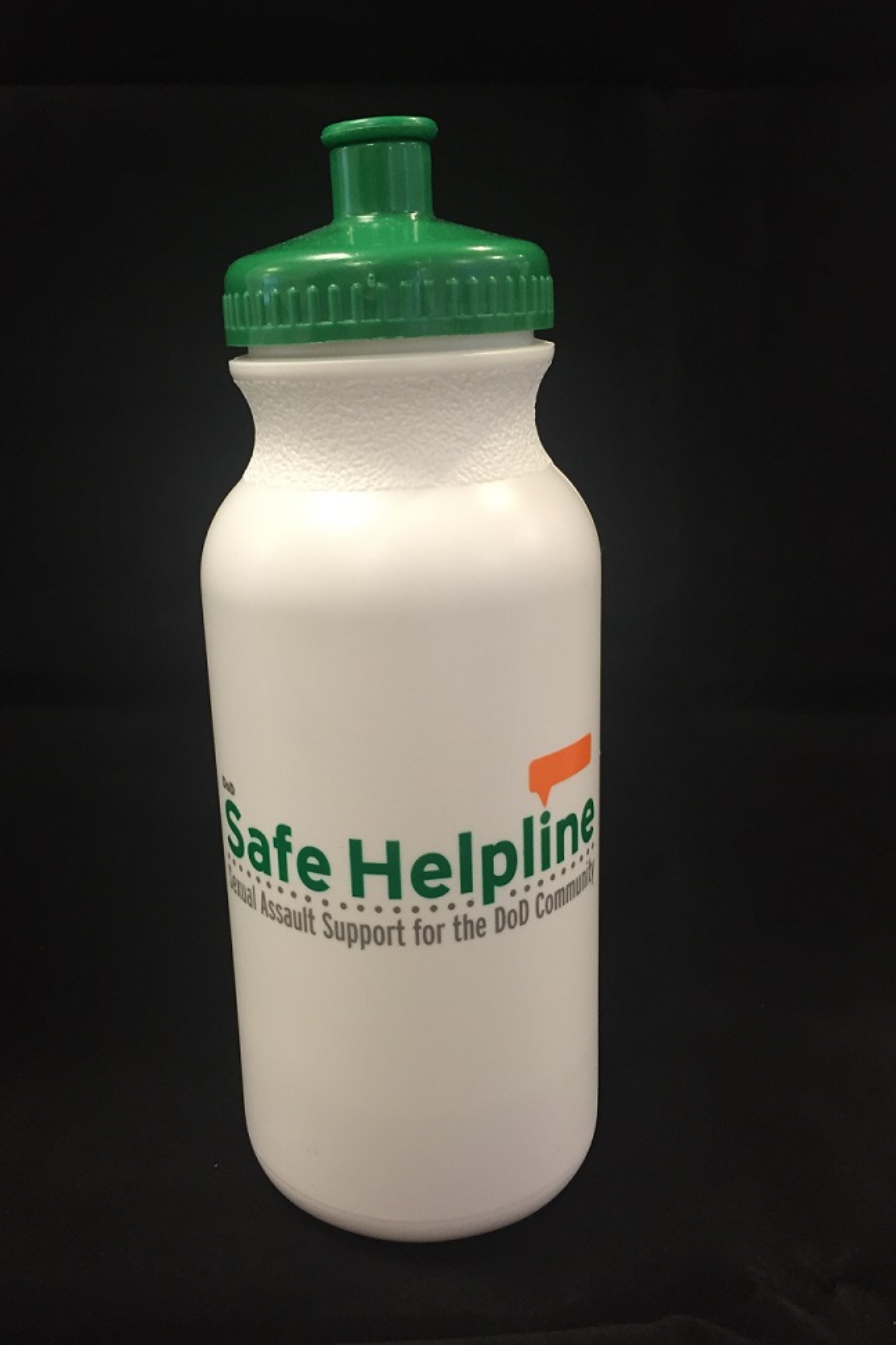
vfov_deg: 60.3
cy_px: 661
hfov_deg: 42.2
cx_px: 390
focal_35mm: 31
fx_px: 1157
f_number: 2.2
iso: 125
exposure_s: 1/30
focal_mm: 4.15
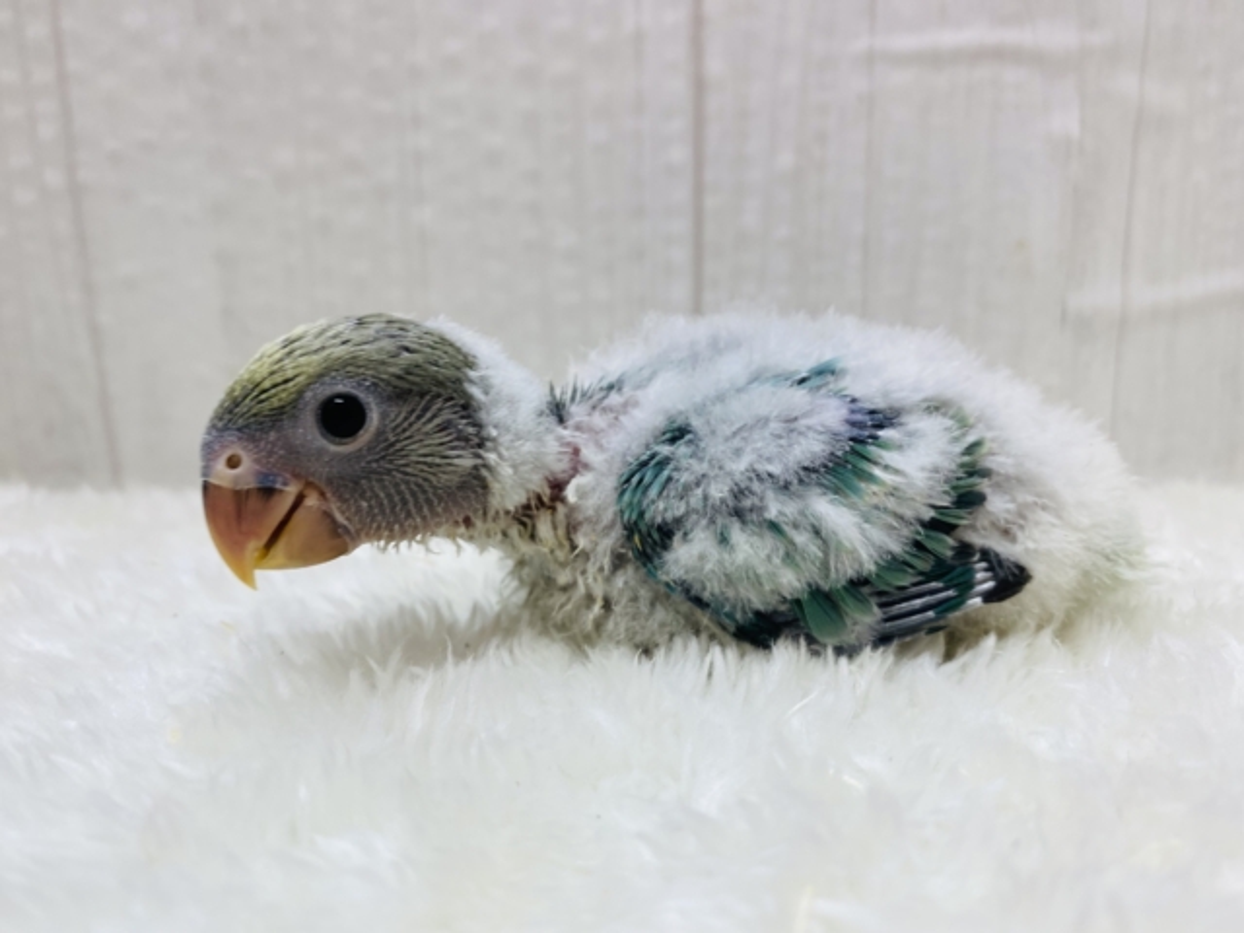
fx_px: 898
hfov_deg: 69.4
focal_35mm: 25
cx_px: 622
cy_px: 466
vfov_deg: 54.9
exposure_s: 1/100
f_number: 1.8
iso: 64
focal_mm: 4.25
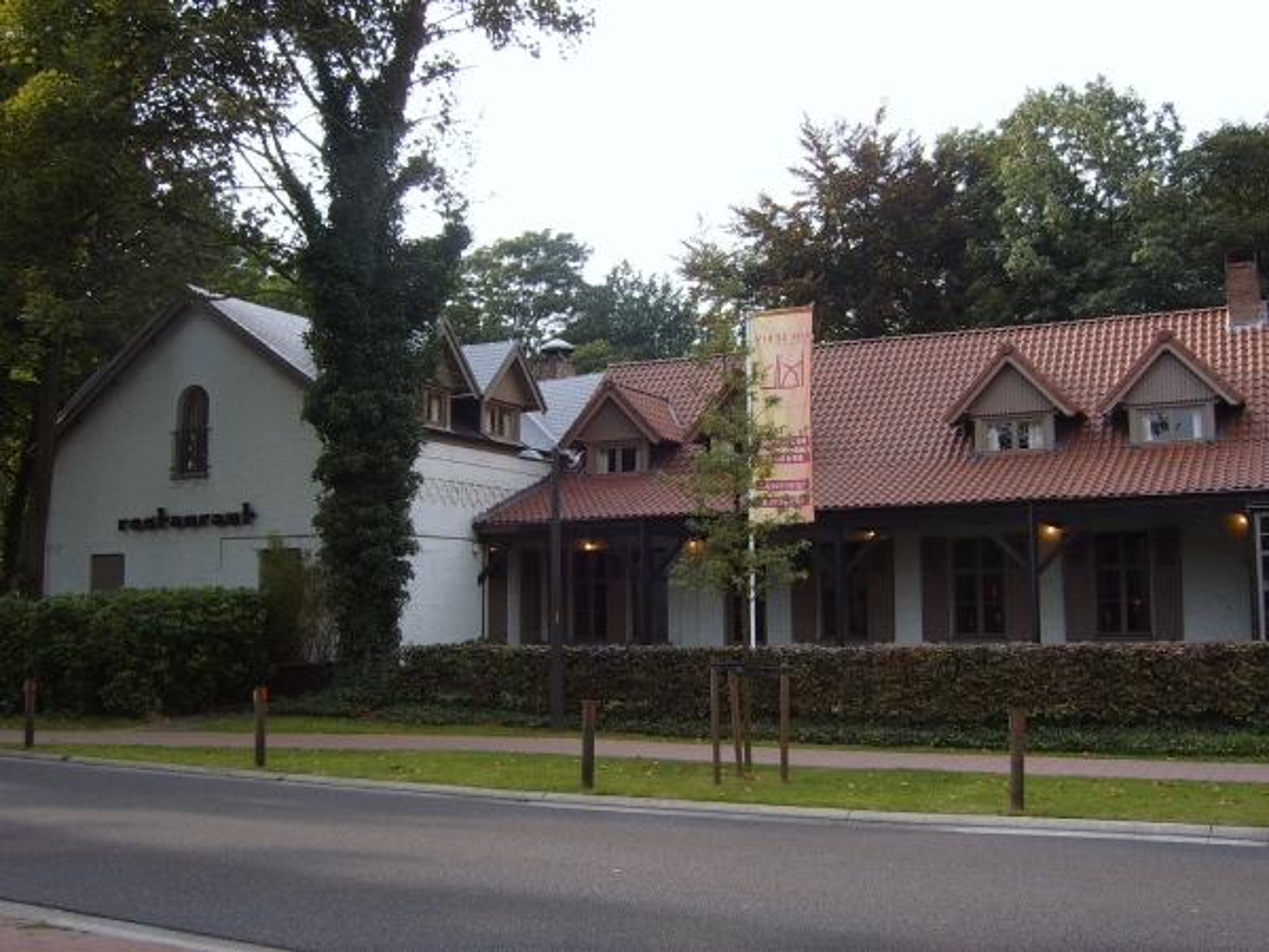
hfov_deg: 52.6
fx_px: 1283
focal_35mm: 35
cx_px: 634
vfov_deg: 40.7
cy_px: 476
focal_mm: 5.8
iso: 50
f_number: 5.8
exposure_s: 1/90
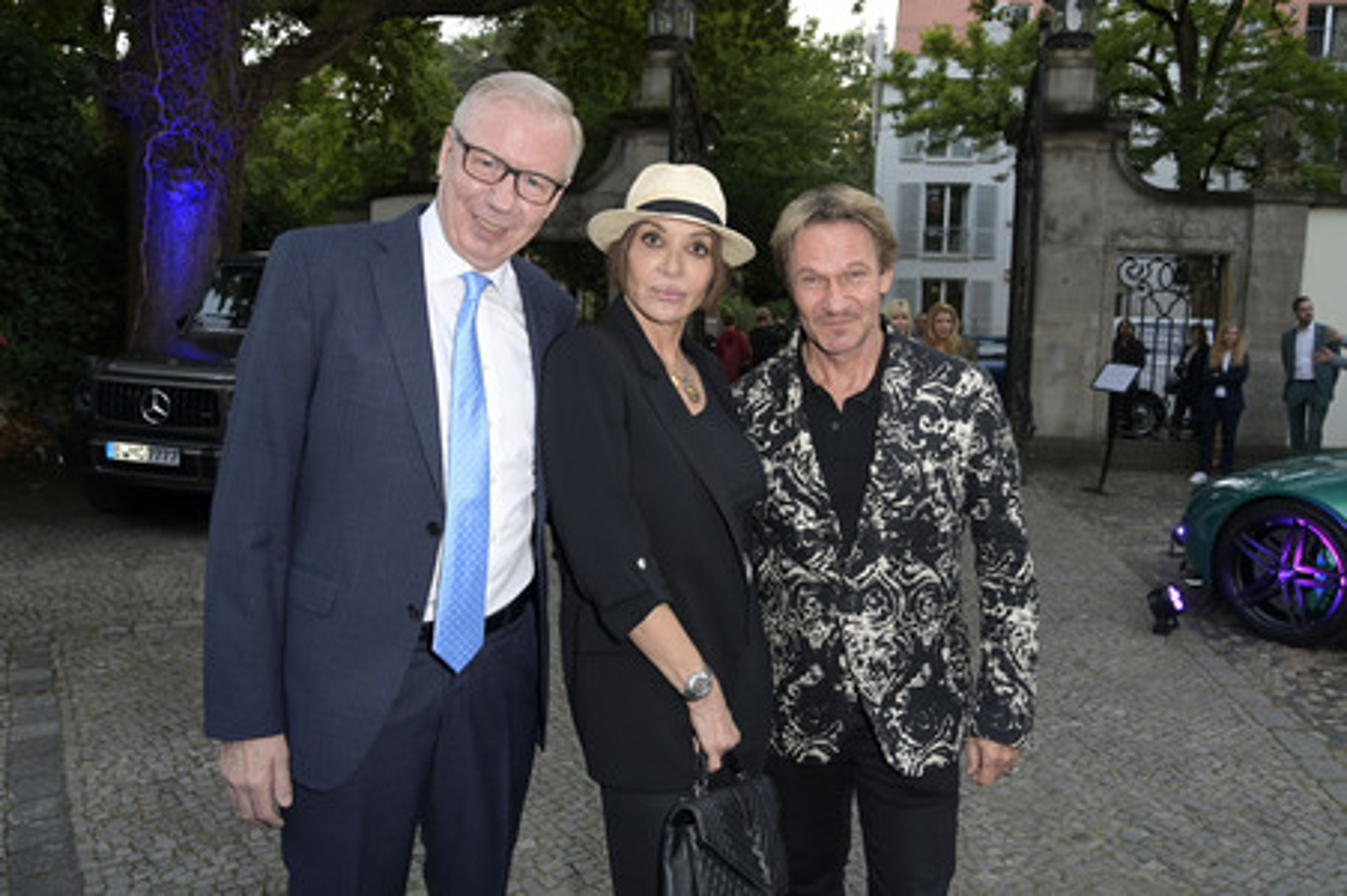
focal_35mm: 24
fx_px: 897
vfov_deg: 53.1
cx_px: 674
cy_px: 448
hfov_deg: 73.8
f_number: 6.3
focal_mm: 24
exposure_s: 1/125
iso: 1600
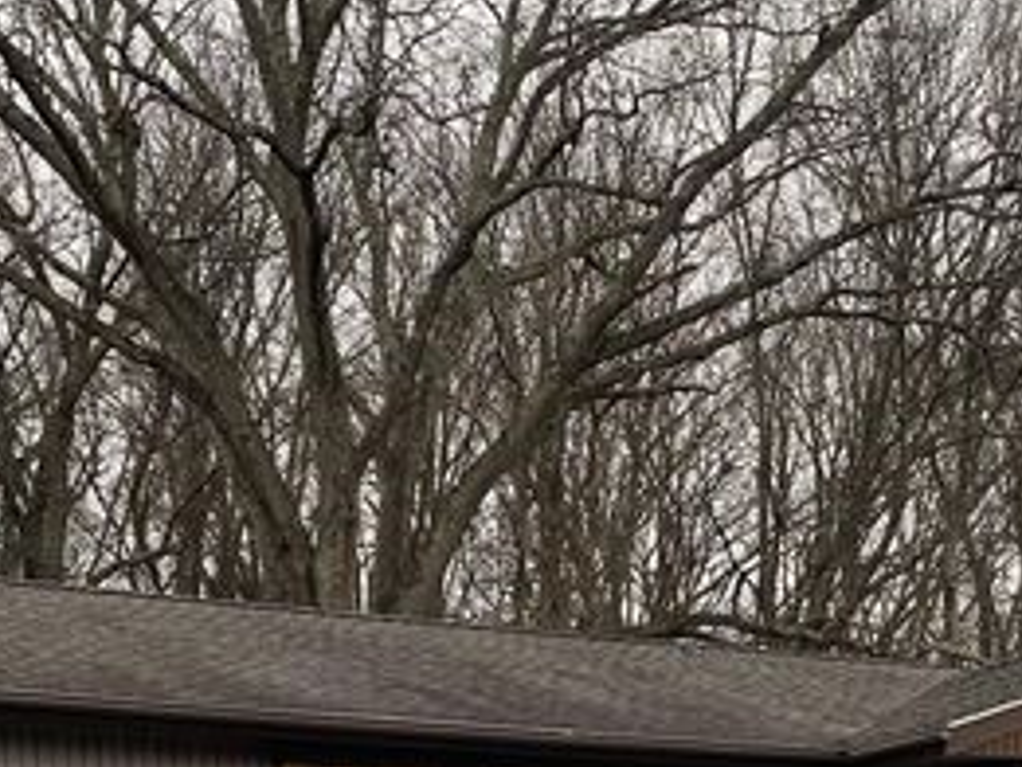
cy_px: 1100
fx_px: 2511
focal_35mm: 85
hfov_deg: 23.0
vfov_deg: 16.1
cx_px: 581
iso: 40
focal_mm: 4.25
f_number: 1.8
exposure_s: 1/121
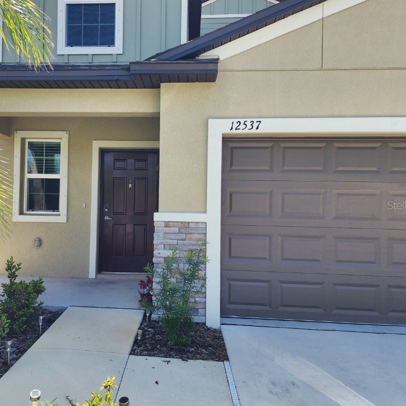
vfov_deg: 57.3
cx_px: 159
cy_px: 205
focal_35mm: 28
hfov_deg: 56.8
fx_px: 372
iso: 12
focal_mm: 6.4
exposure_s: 1/438
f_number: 1.8
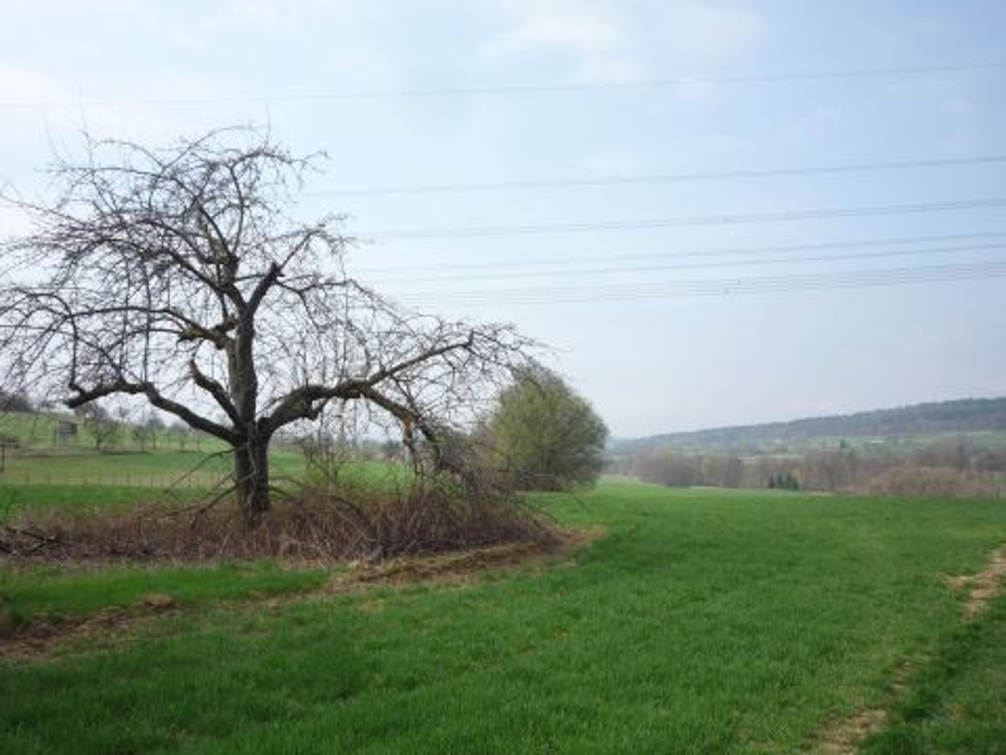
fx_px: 1075
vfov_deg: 38.7
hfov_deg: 50.1
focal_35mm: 37
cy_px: 378
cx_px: 503
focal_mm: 5.2
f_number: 4.5
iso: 100
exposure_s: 1/400
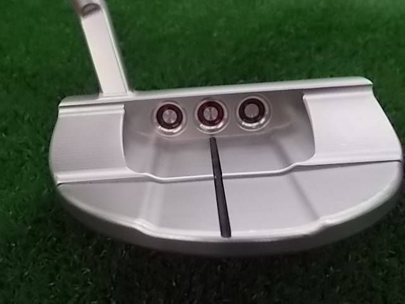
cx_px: 202
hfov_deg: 60.0
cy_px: 152
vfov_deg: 46.8
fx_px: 351
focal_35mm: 30
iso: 500
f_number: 3.4
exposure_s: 1/125
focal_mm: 5.3
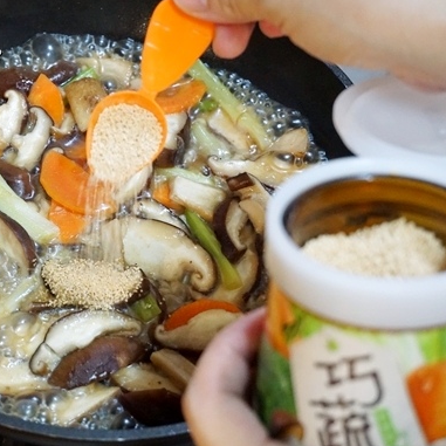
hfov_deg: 19.8
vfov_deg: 19.9
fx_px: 1268
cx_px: 125
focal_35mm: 87
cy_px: 214
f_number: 5.6
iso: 3200
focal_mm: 42
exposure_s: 1/40
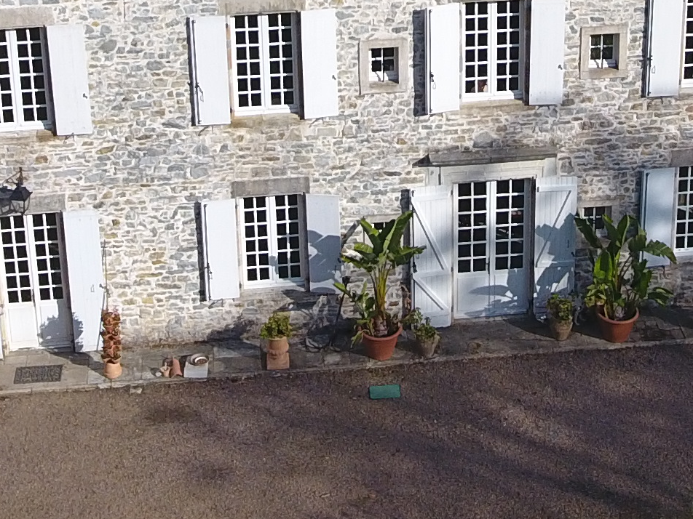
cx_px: 421
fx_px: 1682
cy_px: -91
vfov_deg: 16.9
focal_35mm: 84
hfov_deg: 23.2
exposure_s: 1/894
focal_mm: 3.61
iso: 100
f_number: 2.8
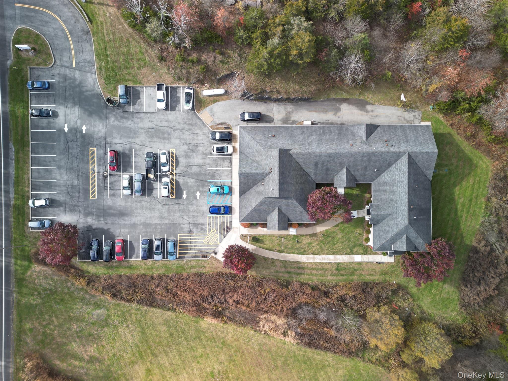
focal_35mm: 24
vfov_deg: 56.8
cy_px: 190
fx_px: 352
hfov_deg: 71.6
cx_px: 254
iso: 100
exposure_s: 1/160
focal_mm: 6.72
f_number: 1.7
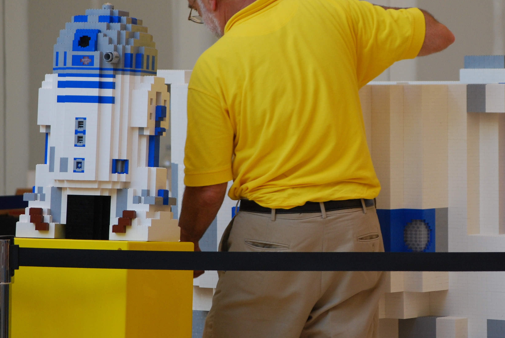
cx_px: 354
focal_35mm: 237
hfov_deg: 8.7
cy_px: 121
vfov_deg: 5.8
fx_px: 3329
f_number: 4.5
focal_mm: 98
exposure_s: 1/125
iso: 320
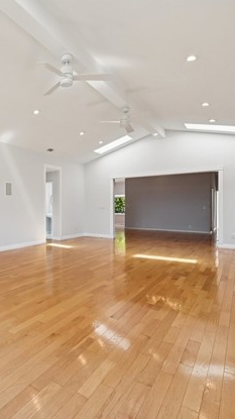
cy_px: 212
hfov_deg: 48.4
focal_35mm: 21
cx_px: 27
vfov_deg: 83.9
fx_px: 233
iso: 250
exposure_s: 1/50
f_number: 8
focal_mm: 13
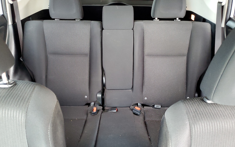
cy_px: 81
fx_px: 179
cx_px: 117
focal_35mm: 28
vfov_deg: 44.5
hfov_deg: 66.5
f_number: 1.5
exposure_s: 1/30
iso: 289
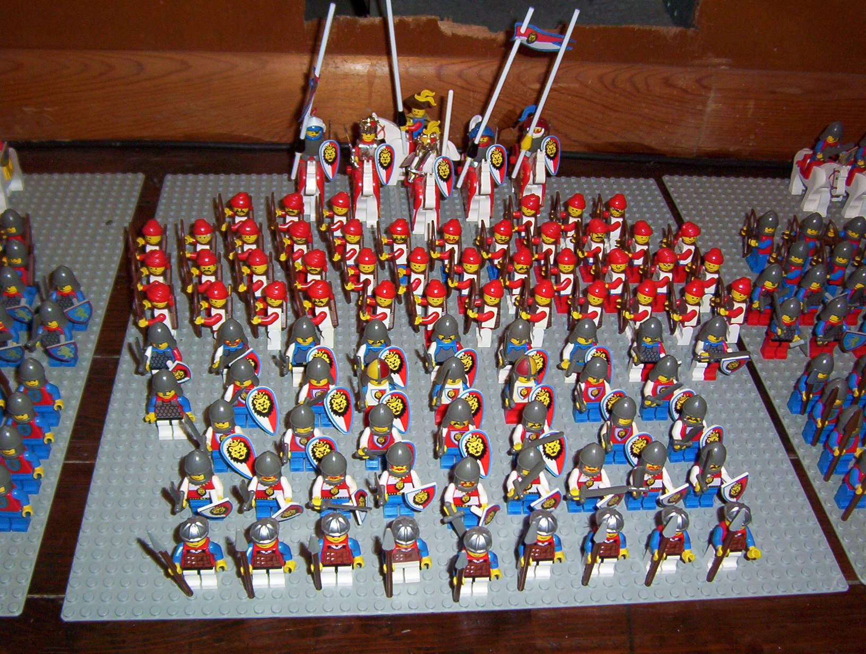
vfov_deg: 39.8
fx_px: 903
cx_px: 433
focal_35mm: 36
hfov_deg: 51.2
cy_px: 327
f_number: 2.76
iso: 140
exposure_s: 1/30
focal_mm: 5.54
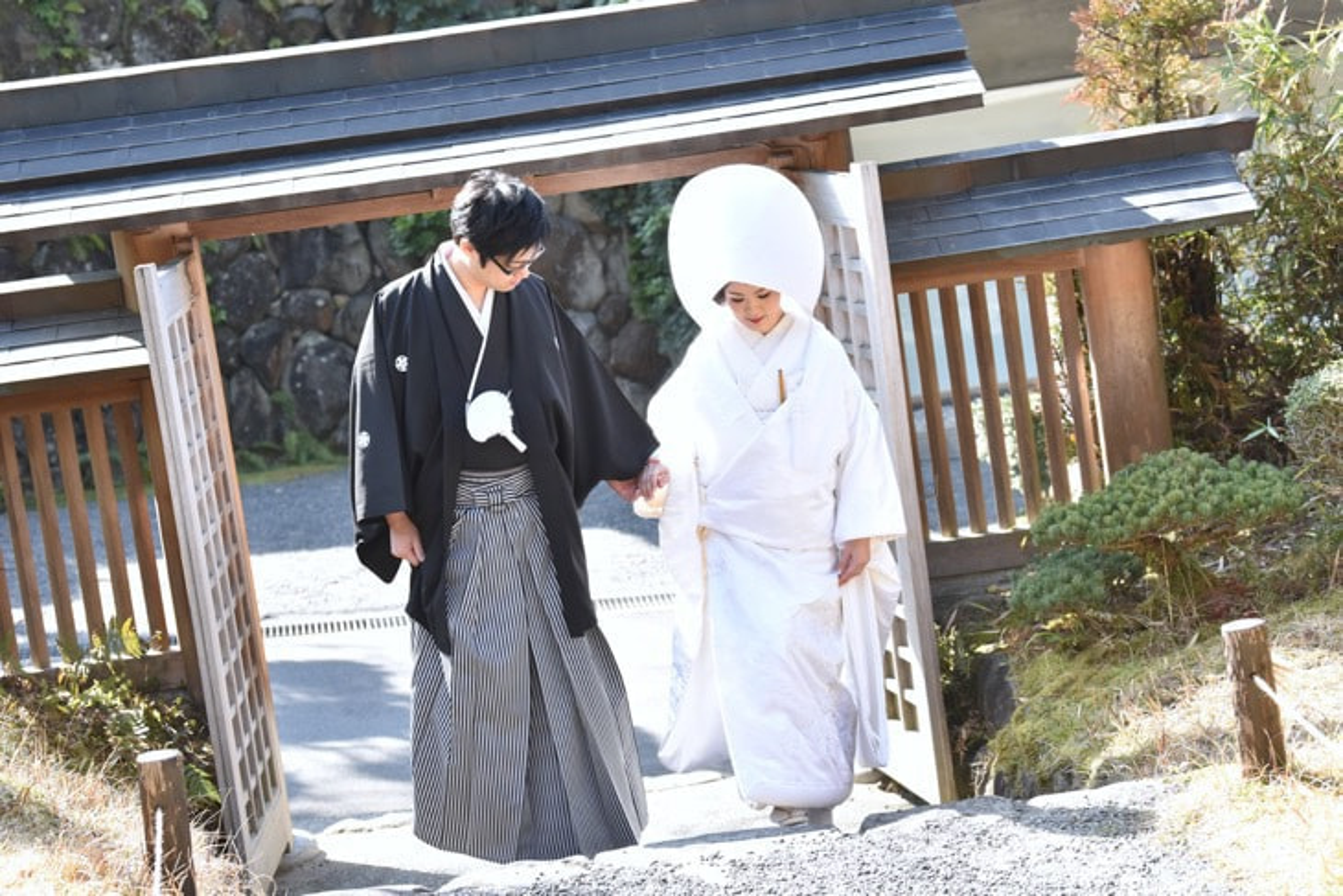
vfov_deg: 14.4
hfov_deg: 21.5
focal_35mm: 95
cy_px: 448
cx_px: 672
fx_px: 3544
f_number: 5.6
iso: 2000
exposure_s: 1/1000
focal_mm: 95
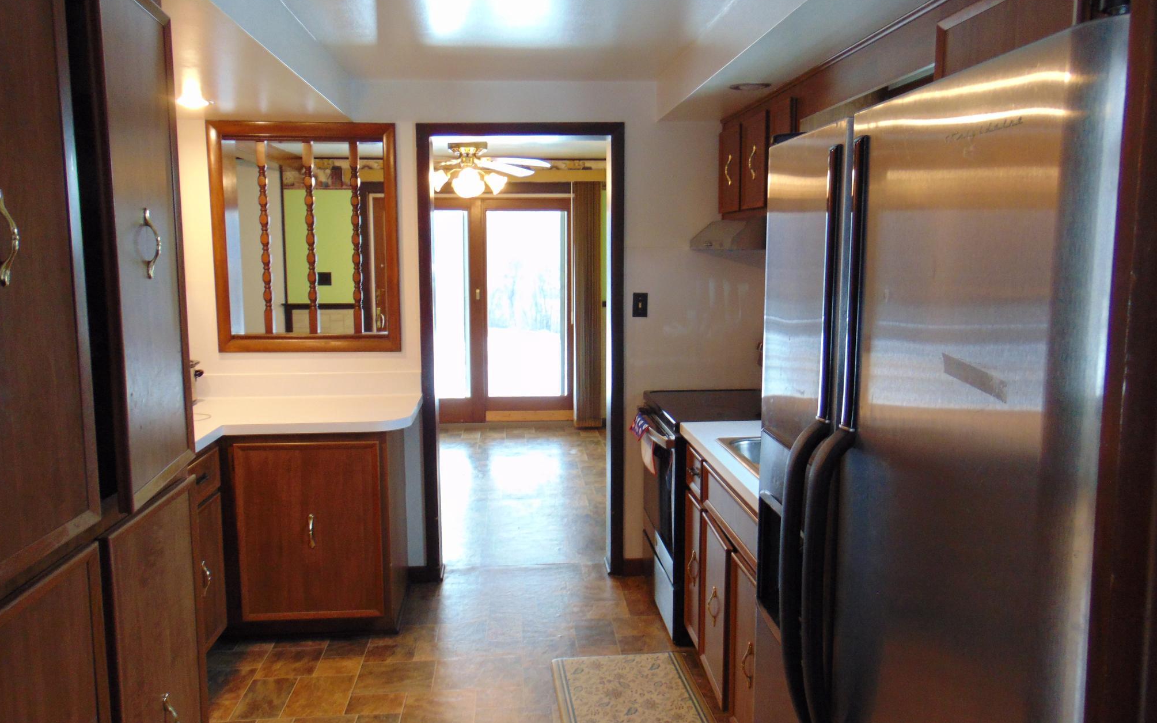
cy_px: 370
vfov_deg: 46.0
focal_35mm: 27
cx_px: 576
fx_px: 851
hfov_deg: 68.4
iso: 160
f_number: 3
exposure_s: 1/30
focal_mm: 4.5
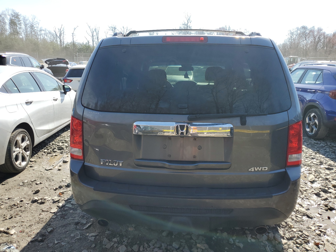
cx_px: 168
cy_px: 126
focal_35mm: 26
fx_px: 252
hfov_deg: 67.3
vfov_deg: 53.1
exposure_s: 1/1667
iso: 50
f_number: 1.5
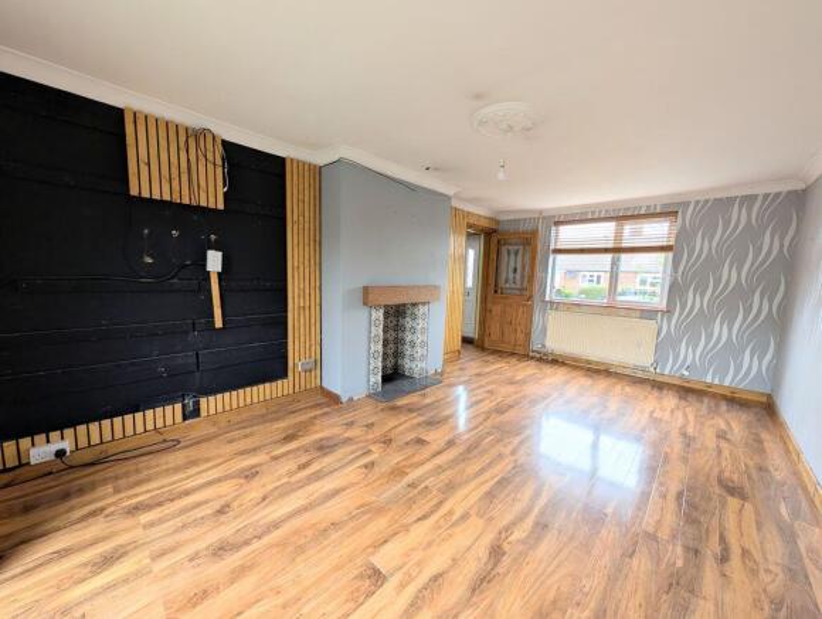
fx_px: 285
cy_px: 310
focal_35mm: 12
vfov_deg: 94.7
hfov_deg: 110.4
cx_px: 411
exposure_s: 1/76.9
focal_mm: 2.02
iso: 93
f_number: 1.7
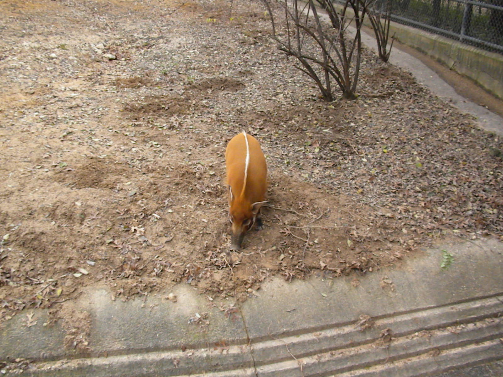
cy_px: 188
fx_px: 538
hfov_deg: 50.1
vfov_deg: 38.7
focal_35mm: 37
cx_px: 252
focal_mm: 6.6
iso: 640
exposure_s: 1/69.2
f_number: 10
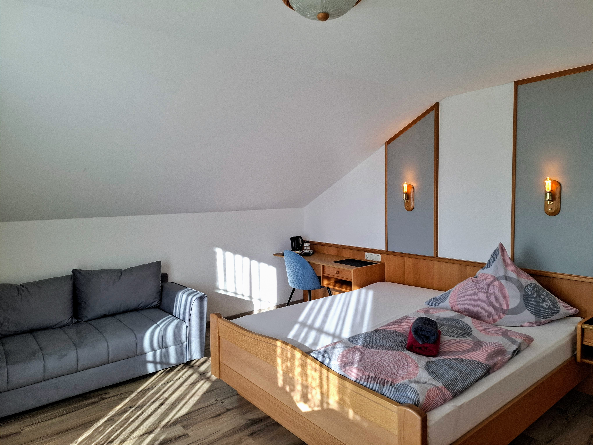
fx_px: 394
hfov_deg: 73.9
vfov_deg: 58.9
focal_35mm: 23
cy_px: 222
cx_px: 296
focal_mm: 5.54
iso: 50
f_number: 1.8
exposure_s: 1/166
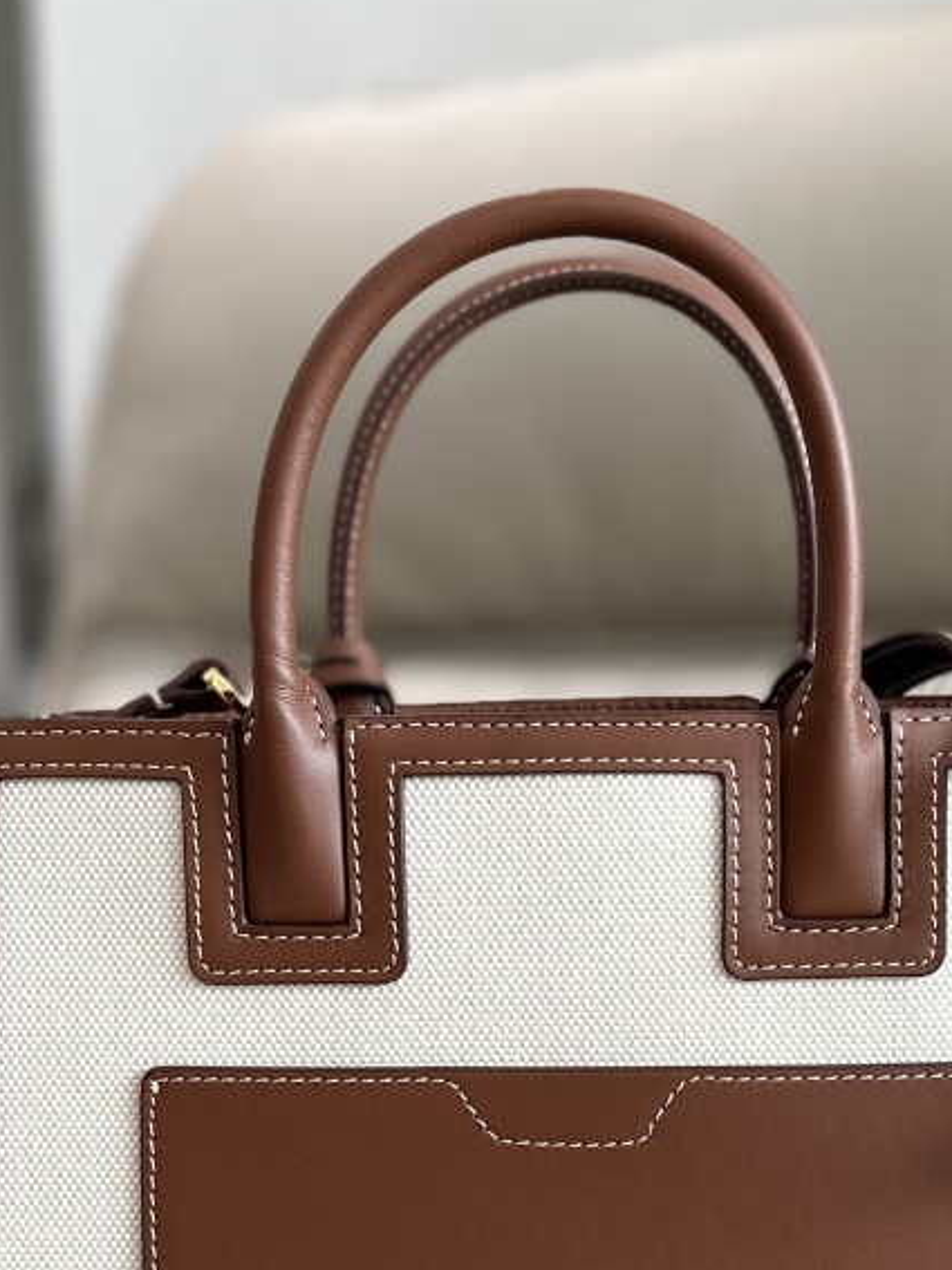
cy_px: 1026
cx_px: 589
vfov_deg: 30.9
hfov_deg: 24.0
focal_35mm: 61
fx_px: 2238
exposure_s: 1/121
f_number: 1.78
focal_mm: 6.86
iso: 80
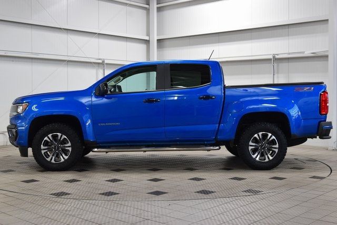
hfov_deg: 41.1
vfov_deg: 28.1
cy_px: 112
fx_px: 449
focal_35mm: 48
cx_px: 168
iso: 1600
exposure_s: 1/60
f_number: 7.1
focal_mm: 32
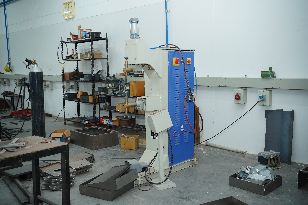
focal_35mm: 35
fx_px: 299
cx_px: 154
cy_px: 102
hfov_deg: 54.4
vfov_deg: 37.9
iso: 800
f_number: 4
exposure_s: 1/125
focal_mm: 35
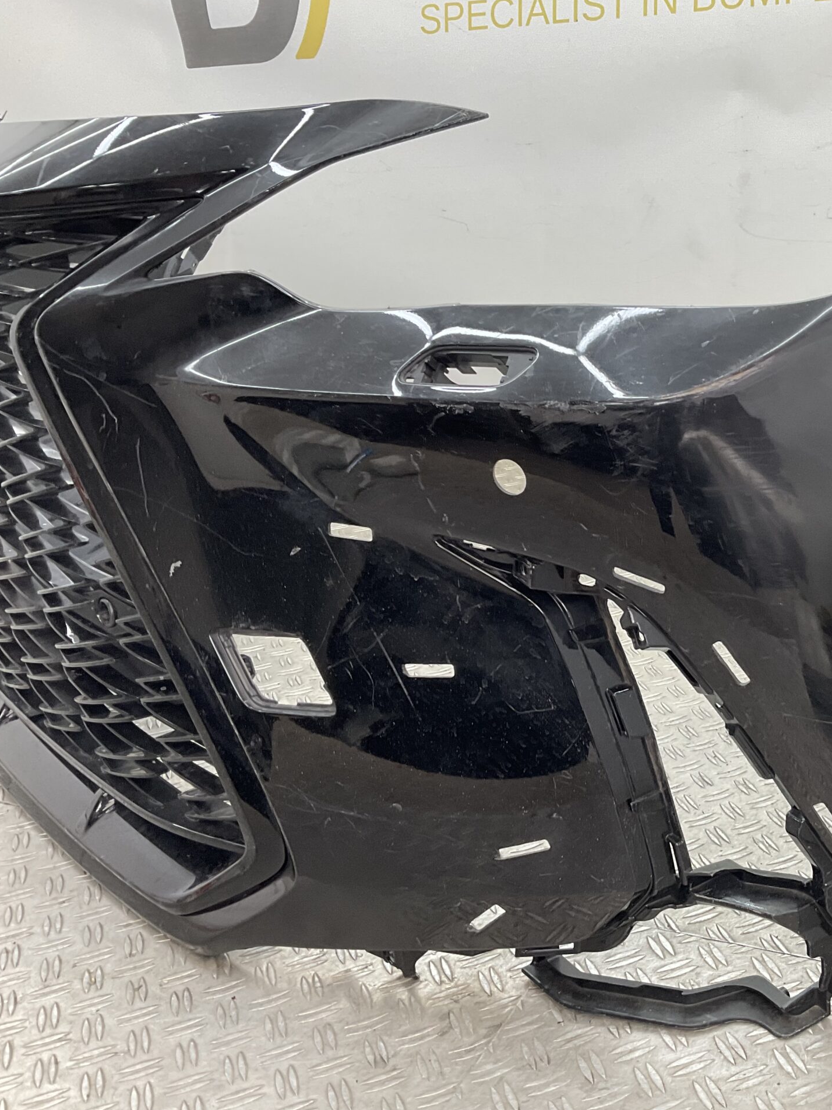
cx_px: 675
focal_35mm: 39
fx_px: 1250
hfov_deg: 35.5
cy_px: 556
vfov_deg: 47.9
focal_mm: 3
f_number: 1.8
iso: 50
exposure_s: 1/120
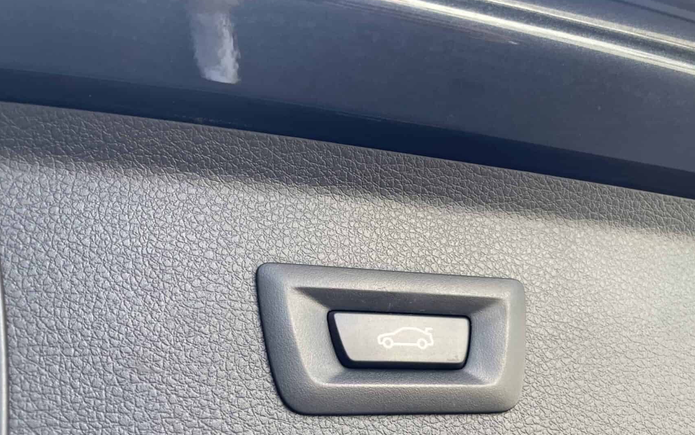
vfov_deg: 37.8
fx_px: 625
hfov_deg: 57.9
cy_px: 300
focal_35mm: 33
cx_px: 400
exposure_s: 1/121
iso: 50
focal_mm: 4.2
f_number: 1.6
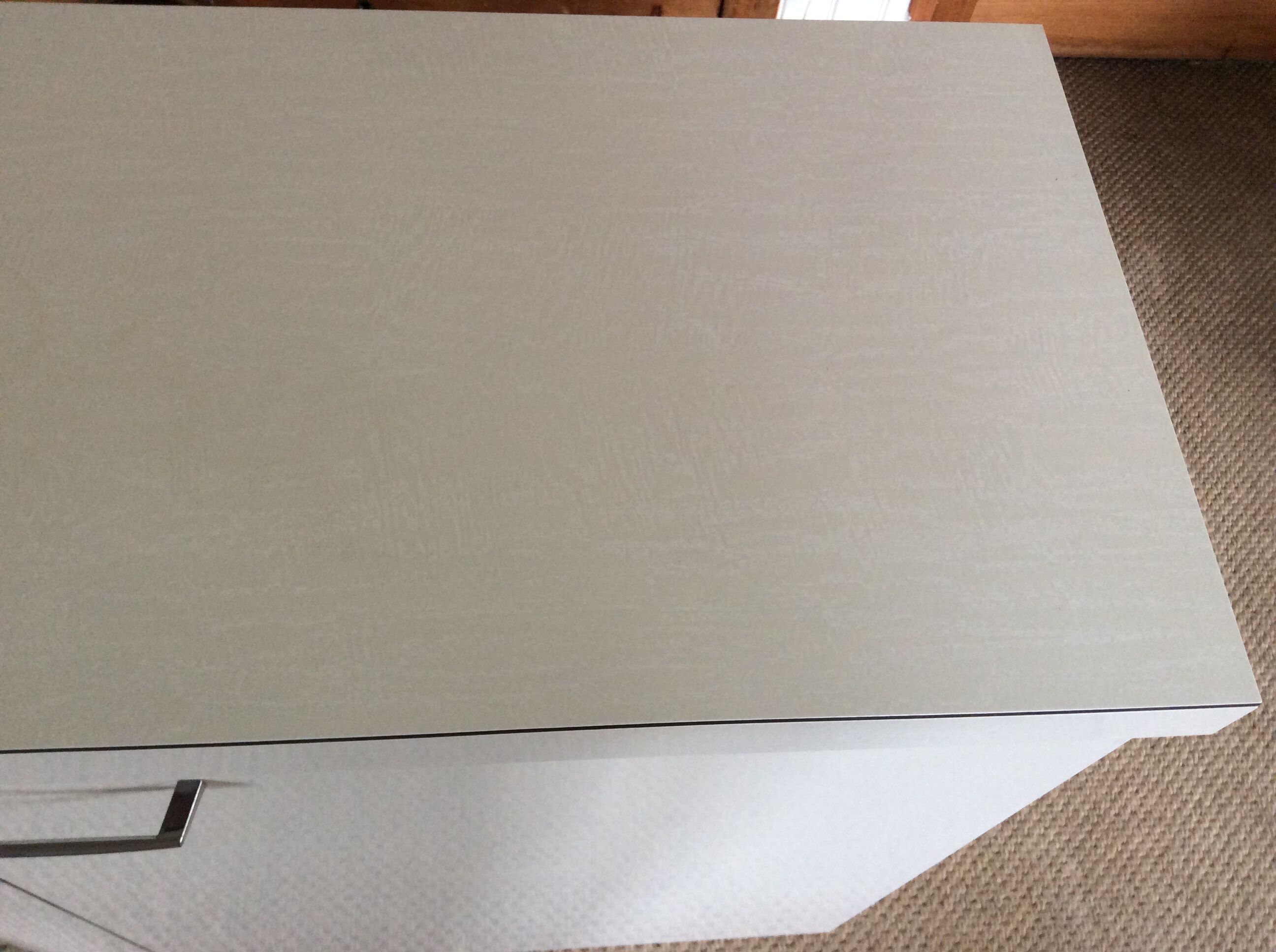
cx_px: 638
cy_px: 476
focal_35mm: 32
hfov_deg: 56.9
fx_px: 1178
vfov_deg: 44.1
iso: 100
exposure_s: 1/25
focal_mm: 3.3
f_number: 2.4
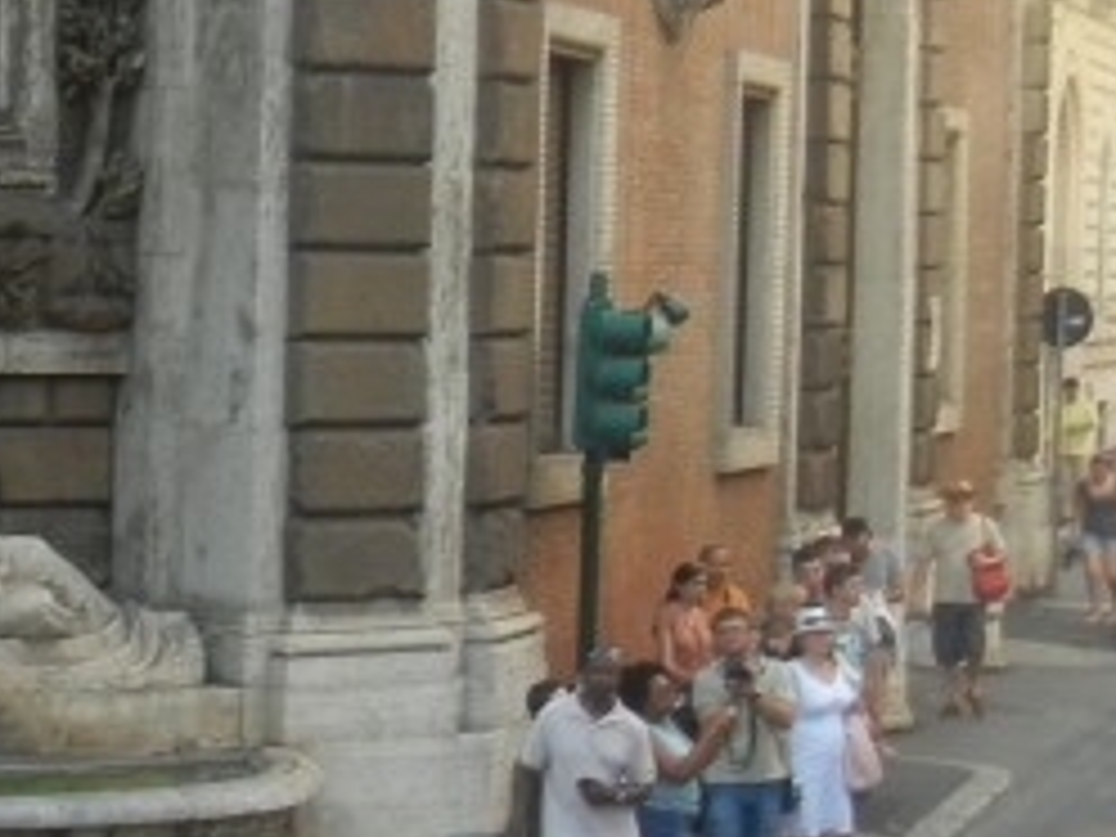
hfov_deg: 15.2
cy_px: 446
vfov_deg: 12.0
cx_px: -288
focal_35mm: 124
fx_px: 3998
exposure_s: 1/156
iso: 160
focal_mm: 5.4
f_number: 3.5
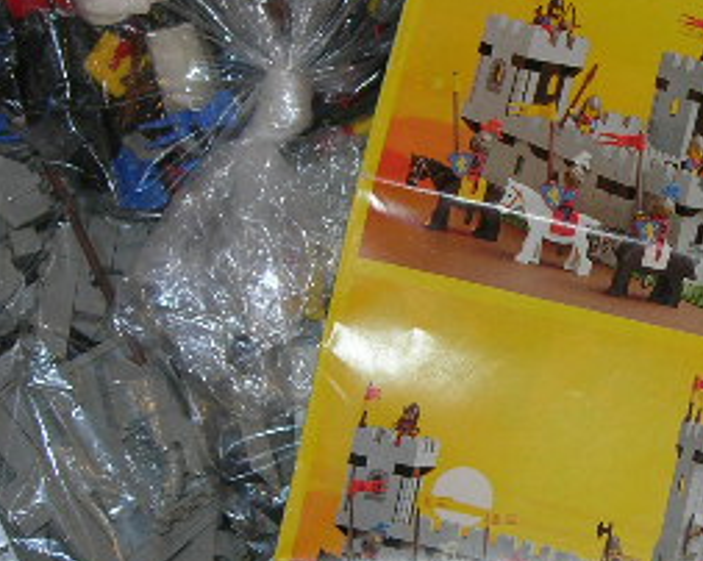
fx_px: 1954
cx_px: 697
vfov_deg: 16.3
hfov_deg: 19.8
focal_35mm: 94
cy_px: 336
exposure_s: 1/60.1
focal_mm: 7.8
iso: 64
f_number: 2.8
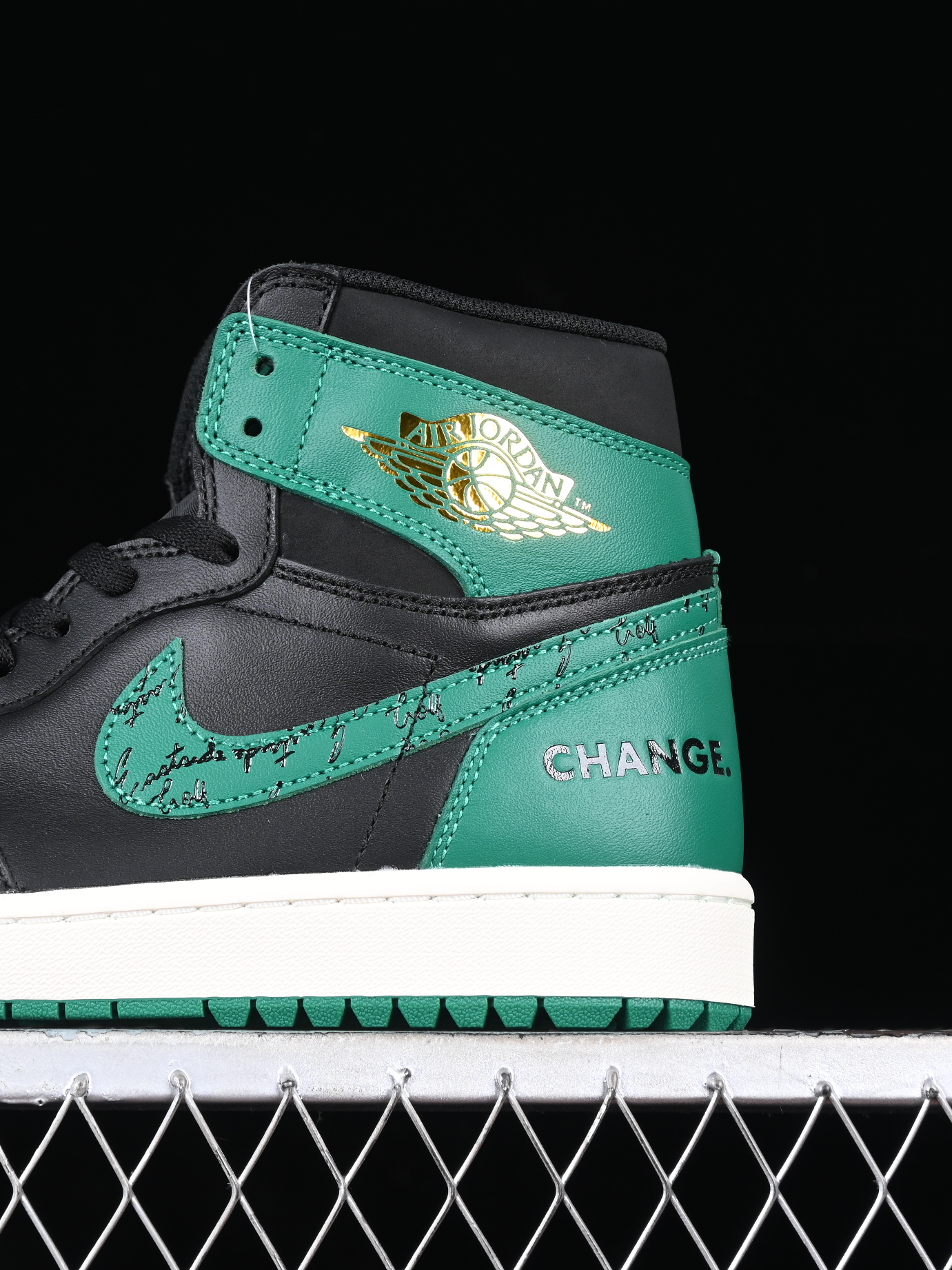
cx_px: 99
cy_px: 636
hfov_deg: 13.5
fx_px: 3998
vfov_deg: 18.0
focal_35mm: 109
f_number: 6.3
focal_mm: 50
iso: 160
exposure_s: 1/60
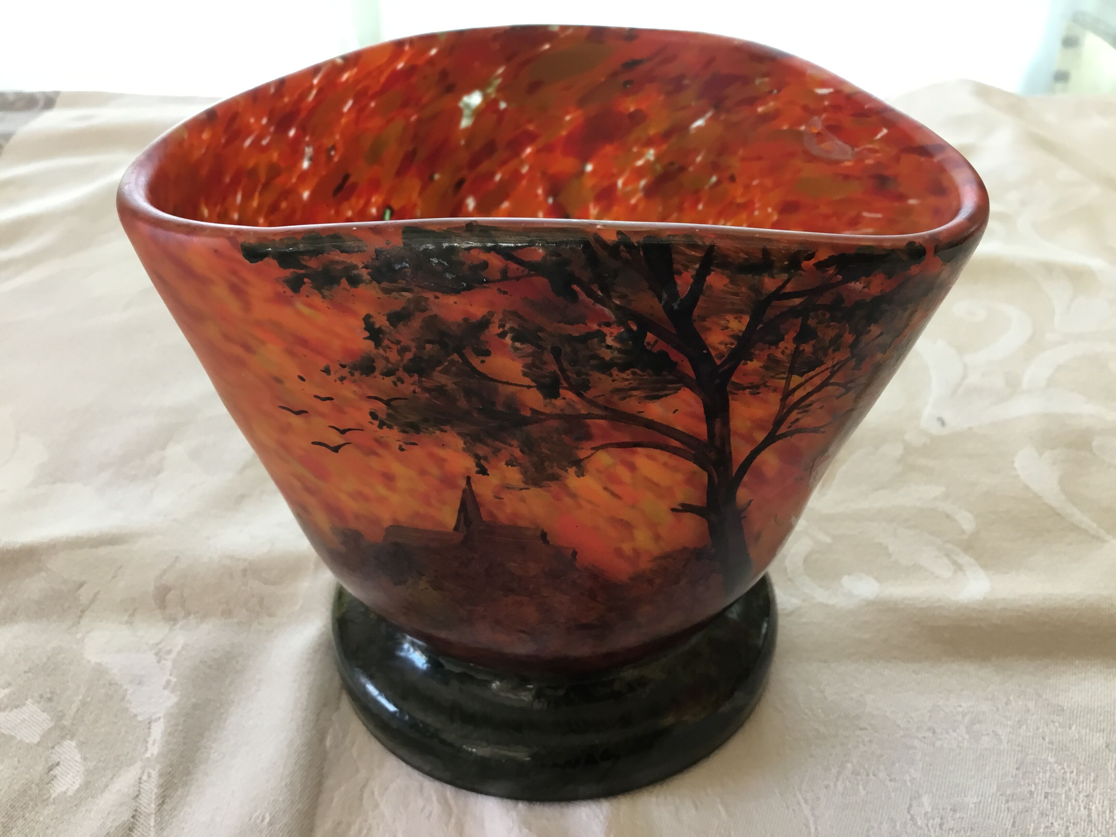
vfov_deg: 45.4
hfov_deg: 58.4
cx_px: 558
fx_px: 999
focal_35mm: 31
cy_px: 418
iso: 64
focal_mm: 3.3
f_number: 2.4
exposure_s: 1/33
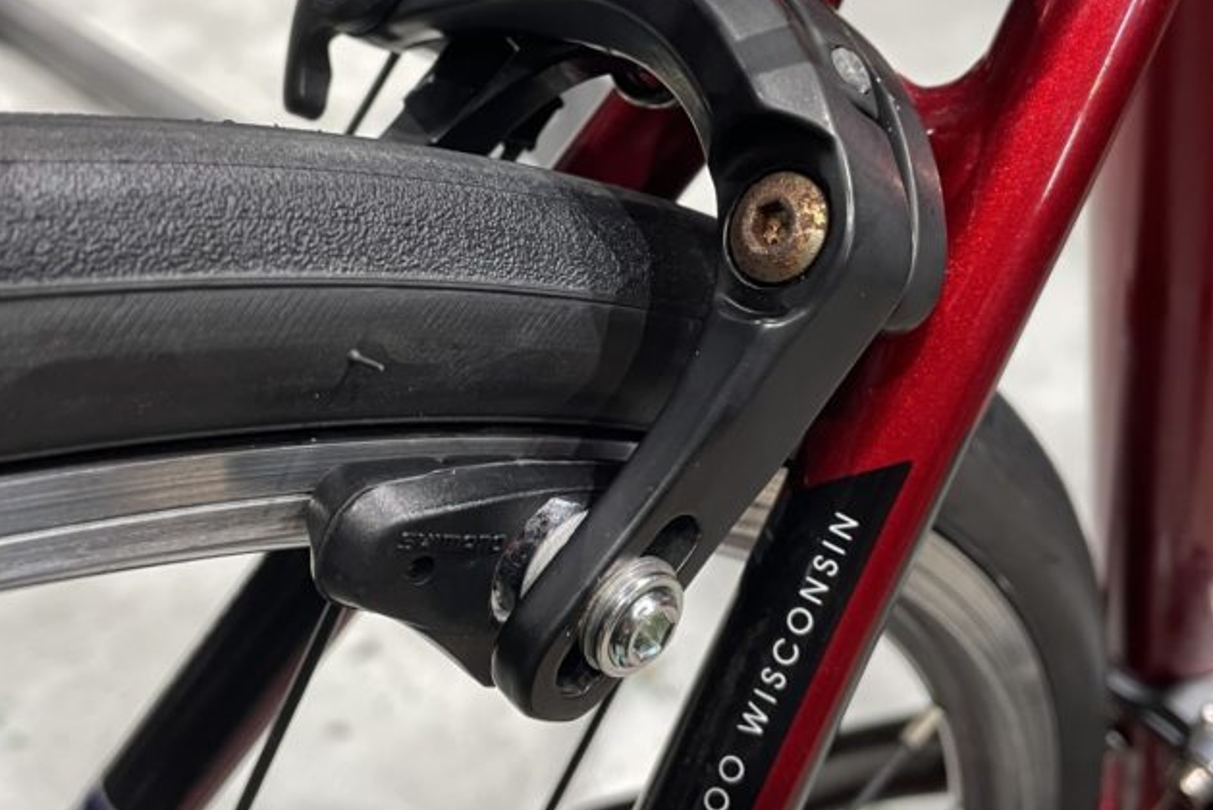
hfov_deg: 44.5
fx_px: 1483
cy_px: 284
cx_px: 594
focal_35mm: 44
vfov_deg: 30.4
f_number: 1.6
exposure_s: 1/50
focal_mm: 4.2
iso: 125
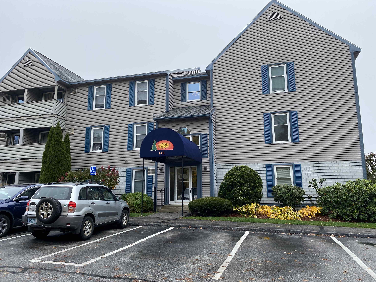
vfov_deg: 53.1
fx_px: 282
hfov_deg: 67.3
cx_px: 188
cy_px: 141
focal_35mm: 26
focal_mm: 4.25
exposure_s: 1/998
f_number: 1.8
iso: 32
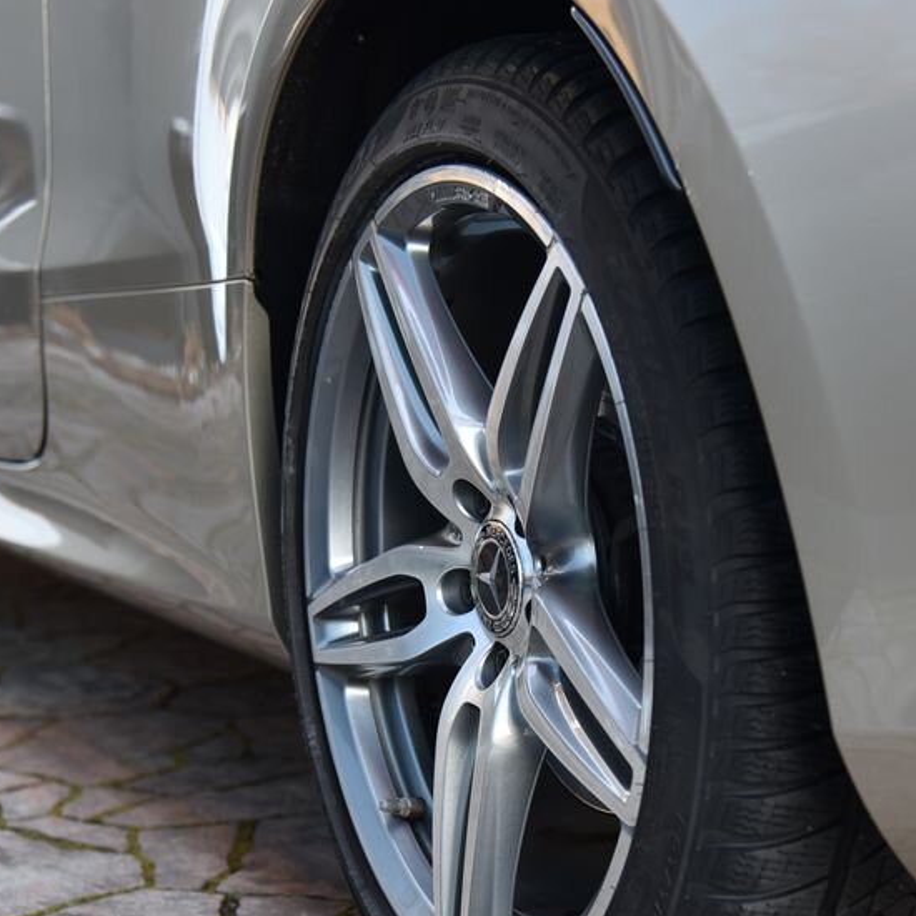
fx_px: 2605
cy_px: 543
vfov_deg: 19.9
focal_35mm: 87
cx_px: 521
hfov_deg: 19.9
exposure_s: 1/60
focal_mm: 55
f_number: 4
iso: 500
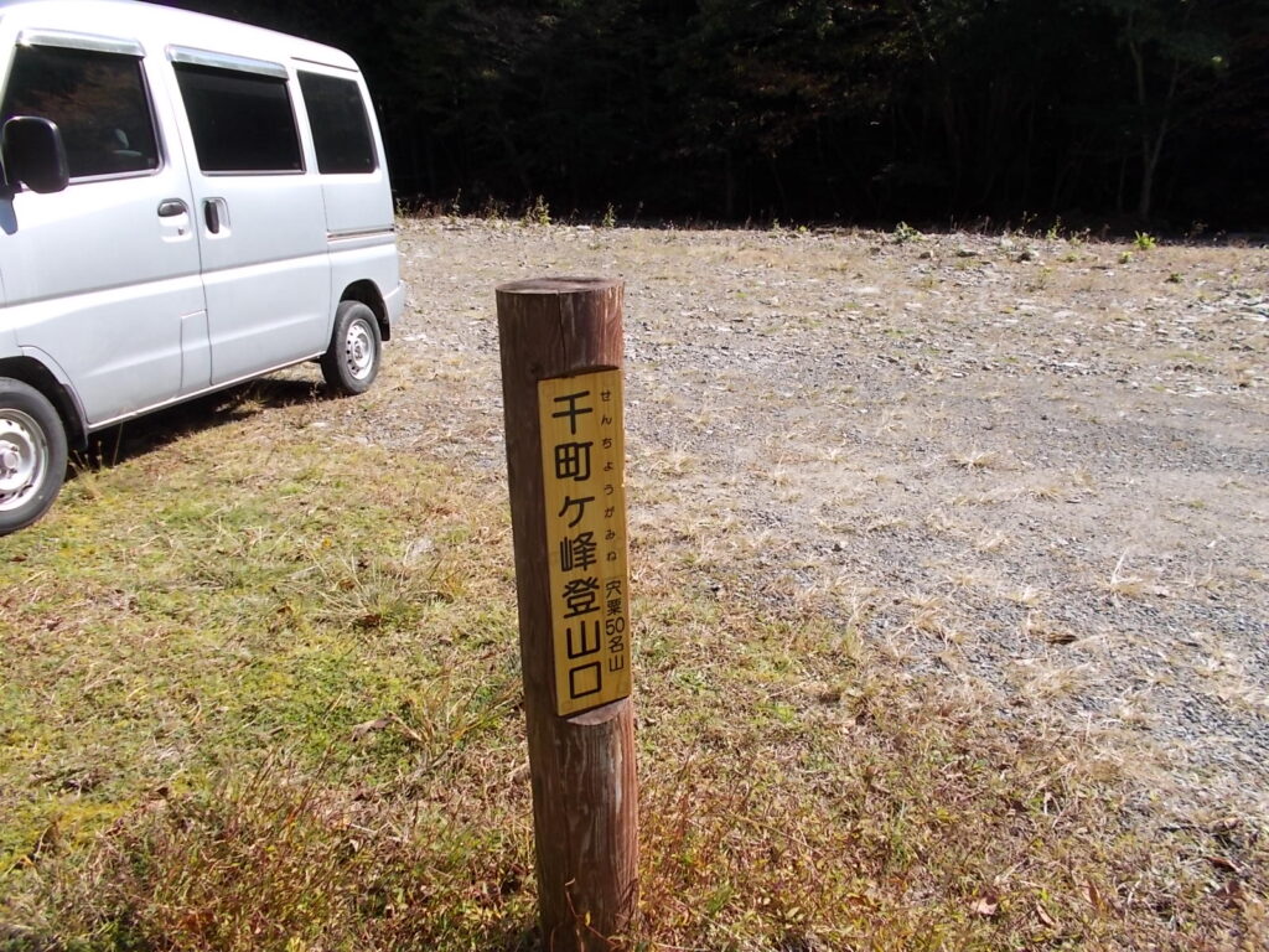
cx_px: 634
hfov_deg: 67.3
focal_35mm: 26
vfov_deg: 53.1
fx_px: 953
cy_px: 476
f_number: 3.2
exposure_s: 1/400
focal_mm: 4.6
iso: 80
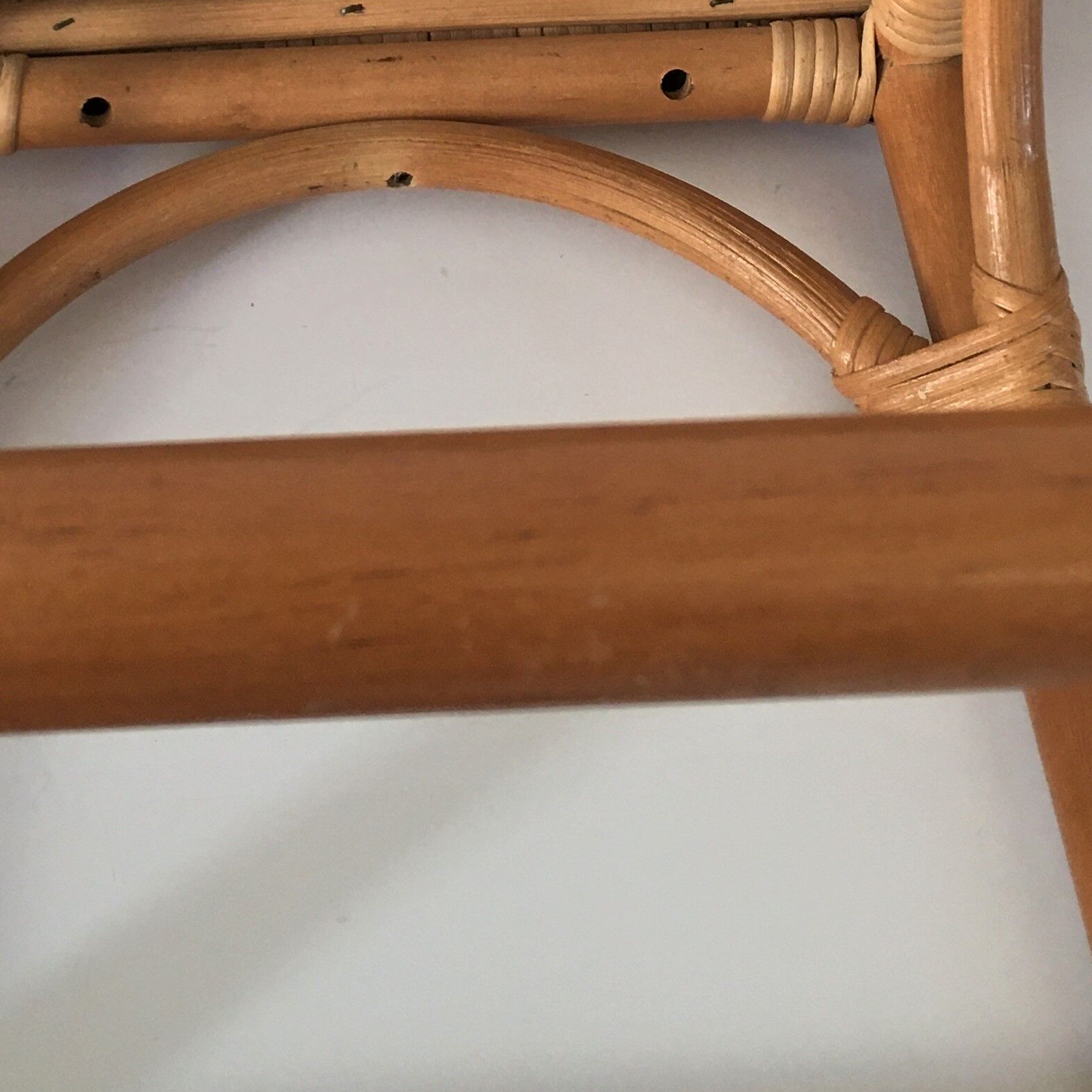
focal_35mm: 66
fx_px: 2356
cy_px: -81
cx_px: 351
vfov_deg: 24.5
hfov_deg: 25.9
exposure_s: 1/33
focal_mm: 4.15
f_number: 2.2
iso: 64
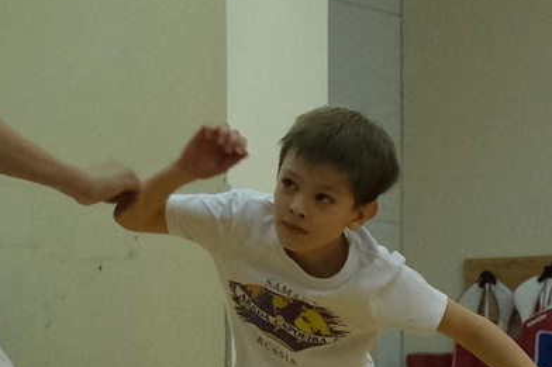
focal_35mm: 222
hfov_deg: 9.1
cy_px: 437
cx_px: 687
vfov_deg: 6.1
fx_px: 3402
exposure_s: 1/320
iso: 2500
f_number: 4.2
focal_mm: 22.8
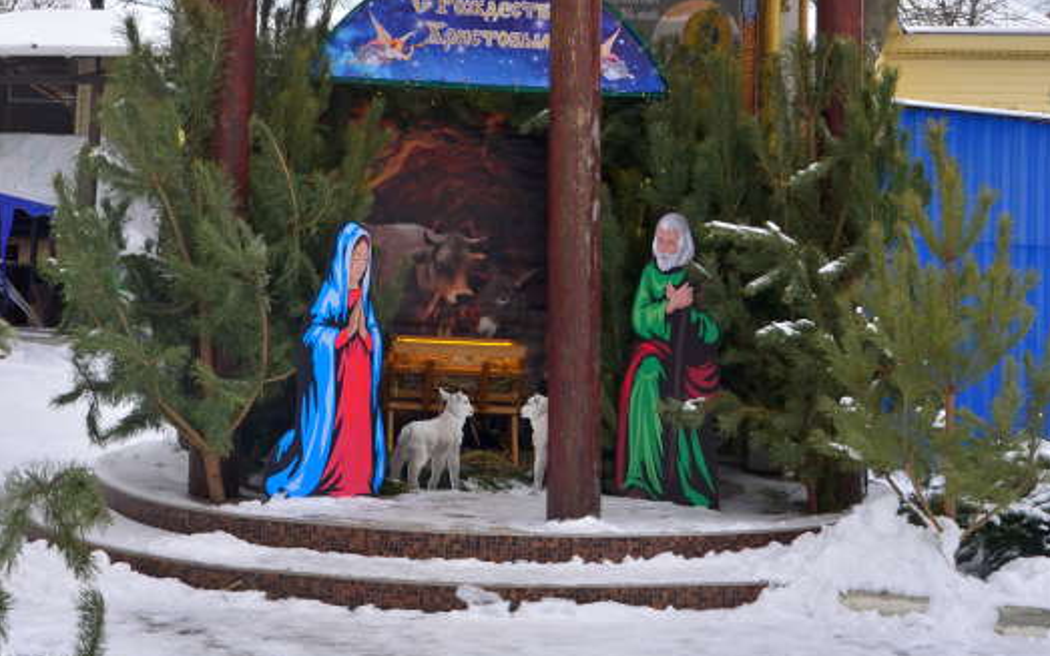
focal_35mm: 70
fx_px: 2003
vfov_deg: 18.0
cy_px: -52
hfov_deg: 29.4
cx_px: 530
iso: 100
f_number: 6.3
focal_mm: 30
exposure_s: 1/100
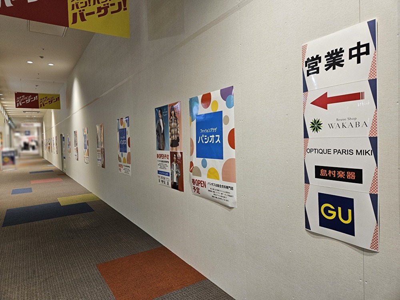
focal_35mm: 23
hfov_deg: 73.9
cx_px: 200
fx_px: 266
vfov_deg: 58.9
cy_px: 150
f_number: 1.8
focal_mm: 5.4
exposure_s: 1/100
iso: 64
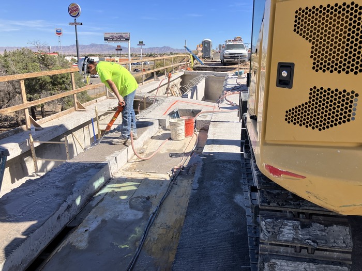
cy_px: 136
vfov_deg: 49.7
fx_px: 293
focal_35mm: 28
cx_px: 181
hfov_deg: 63.4
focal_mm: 3.99
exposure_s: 1/2114
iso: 32
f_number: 1.8
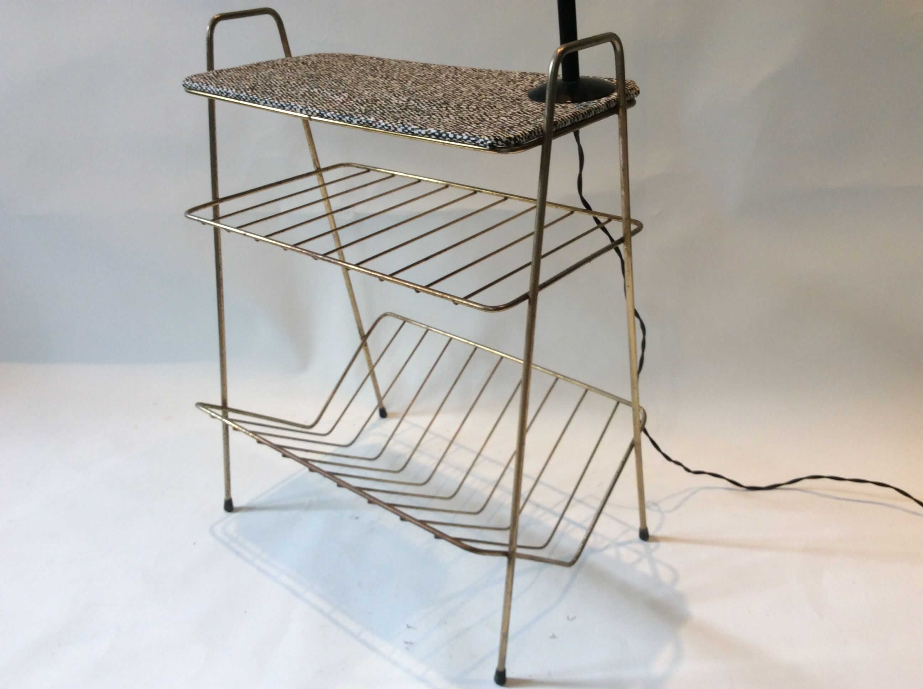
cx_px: 462
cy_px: 344
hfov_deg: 56.9
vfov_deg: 44.1
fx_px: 852
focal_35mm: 32
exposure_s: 1/25
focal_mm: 3.3
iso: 32
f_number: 2.4
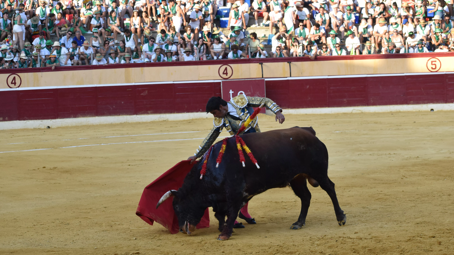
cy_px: 134
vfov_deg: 10.9
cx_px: 228
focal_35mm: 111
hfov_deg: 19.3
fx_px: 1336
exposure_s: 1/800
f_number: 7.1
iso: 800
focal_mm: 70
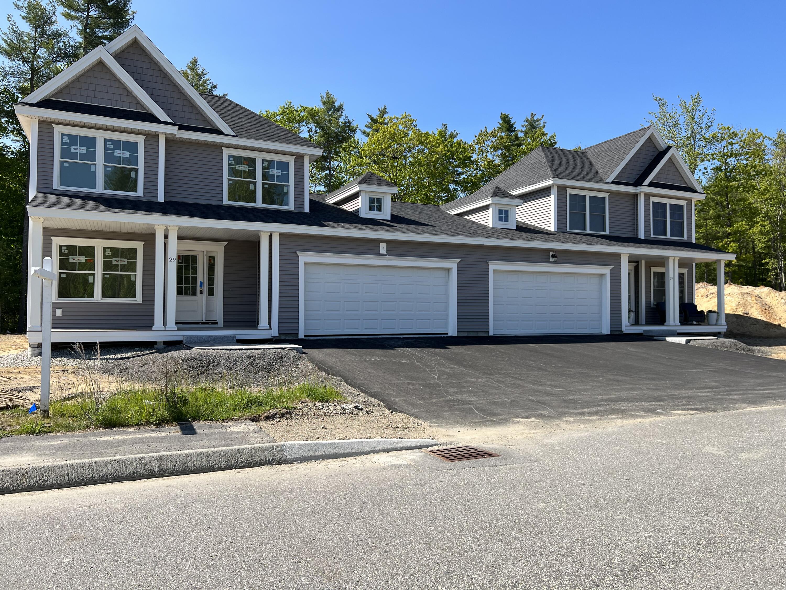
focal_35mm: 26
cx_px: 393
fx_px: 590
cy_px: 295
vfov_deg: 53.1
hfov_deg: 67.3
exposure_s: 1/2994
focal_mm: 5.7
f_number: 1.5
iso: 50
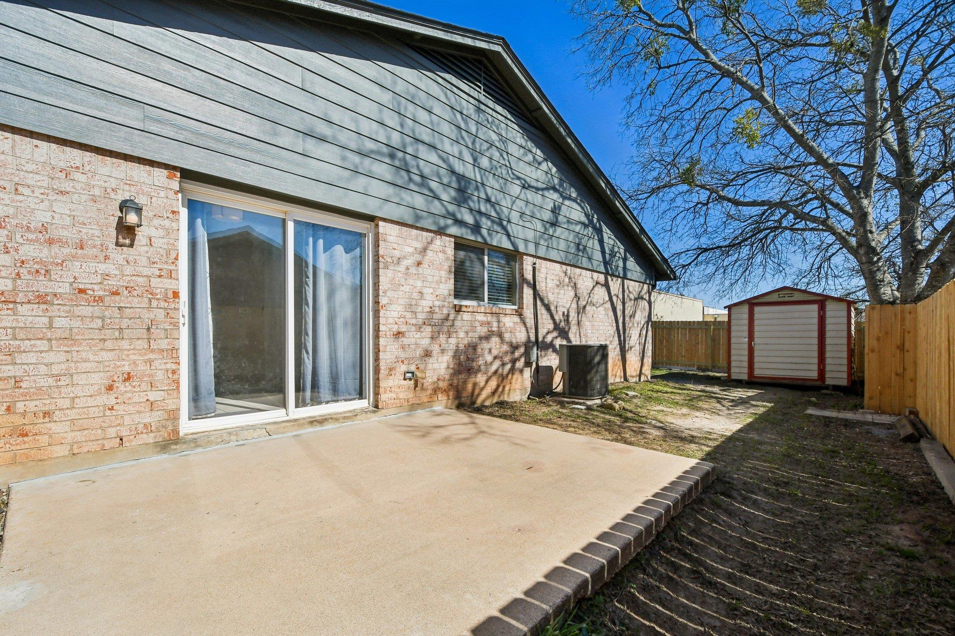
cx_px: 478
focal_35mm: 15
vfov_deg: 77.3
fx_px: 398
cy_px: 318
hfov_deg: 100.4
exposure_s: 1/2500
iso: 400
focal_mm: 10
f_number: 8
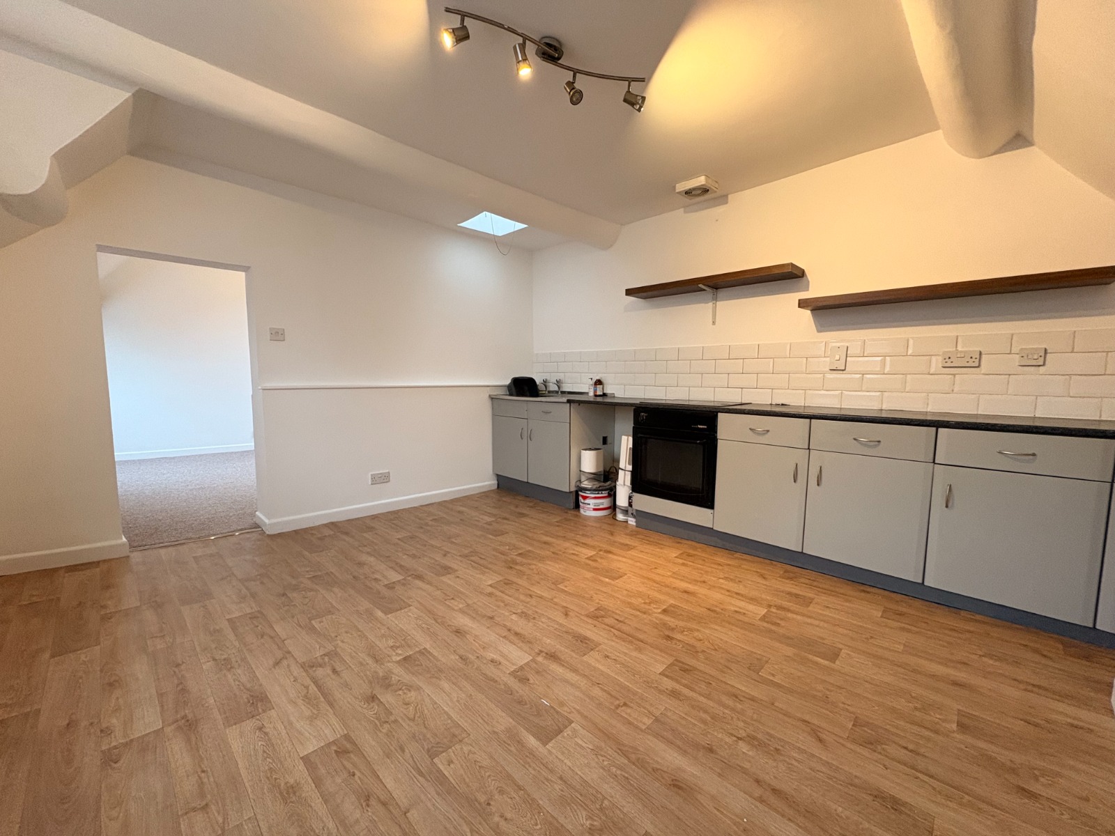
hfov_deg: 102.1
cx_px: 558
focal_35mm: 14
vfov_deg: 85.7
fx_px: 451
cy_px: 418
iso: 320
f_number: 2.2
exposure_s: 1/50
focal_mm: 2.22
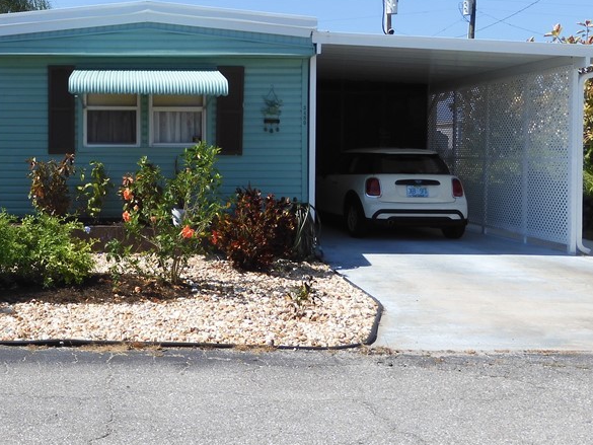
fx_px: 720
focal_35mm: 42
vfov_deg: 34.2
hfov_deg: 42.8
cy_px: 164
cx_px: 122
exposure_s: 1/1000
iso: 100
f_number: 3.4
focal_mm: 4.3
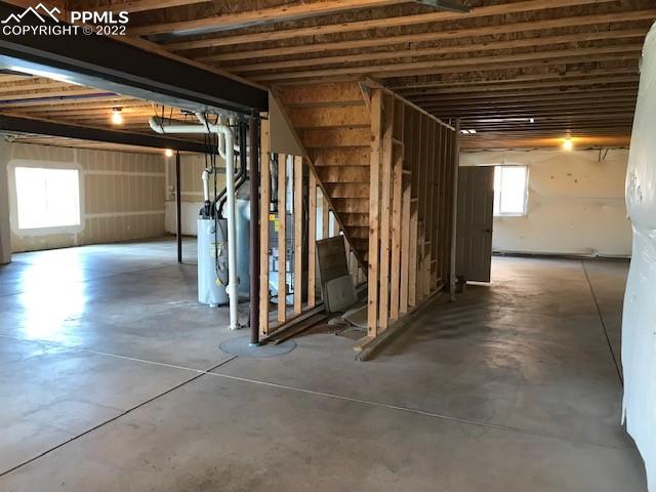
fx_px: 531
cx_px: 328
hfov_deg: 63.4
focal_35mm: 28
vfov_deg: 49.7
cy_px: 246
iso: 50
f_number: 1.8
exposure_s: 1/15
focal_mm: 3.99
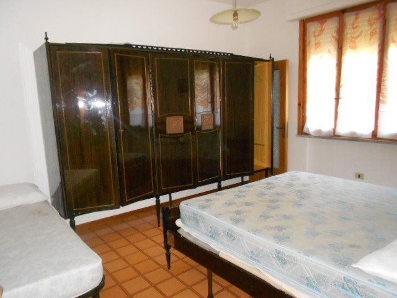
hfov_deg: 67.3
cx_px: 198
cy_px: 149
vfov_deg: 53.1
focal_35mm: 26
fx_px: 298
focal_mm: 4.6
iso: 640
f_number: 3.2
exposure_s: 1/25
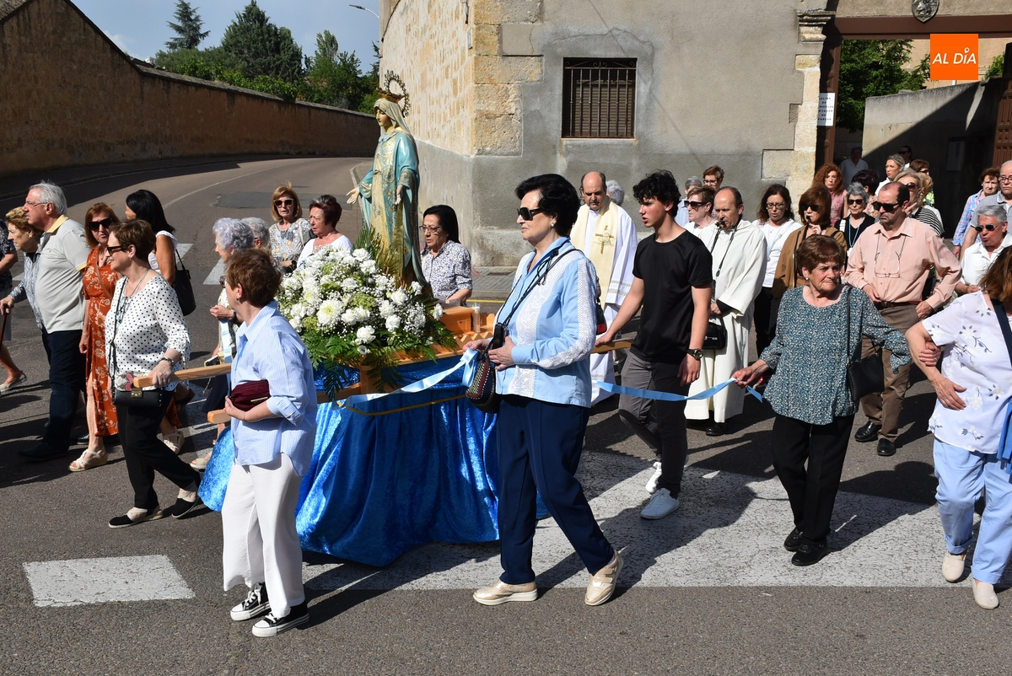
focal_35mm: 39
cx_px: 506
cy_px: 338
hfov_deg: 49.5
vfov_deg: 34.3
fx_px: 1097
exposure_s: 1/400
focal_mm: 26
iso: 200
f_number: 10
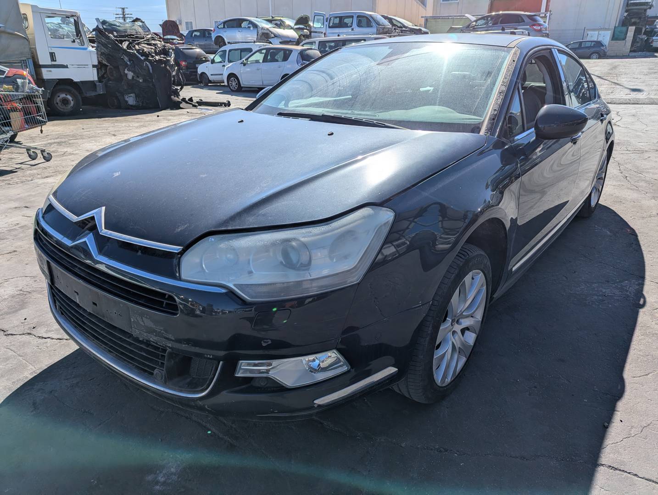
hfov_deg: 71.5
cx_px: 329
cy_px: 248
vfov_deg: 56.9
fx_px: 457
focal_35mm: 24
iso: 40
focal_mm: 6.81
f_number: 1.85
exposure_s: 1/3058
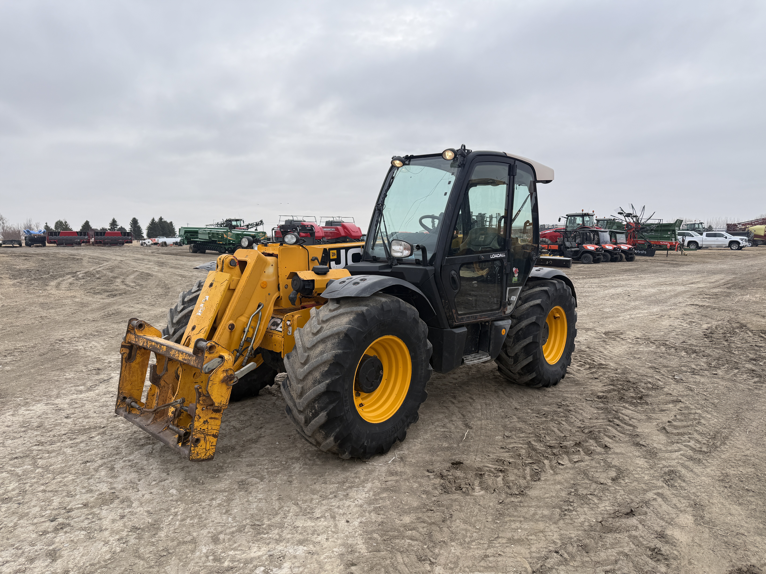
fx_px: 531
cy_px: 287
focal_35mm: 24
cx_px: 383
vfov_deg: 56.8
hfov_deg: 71.6
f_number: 1.78
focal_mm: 6.76
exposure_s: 1/2299
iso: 80
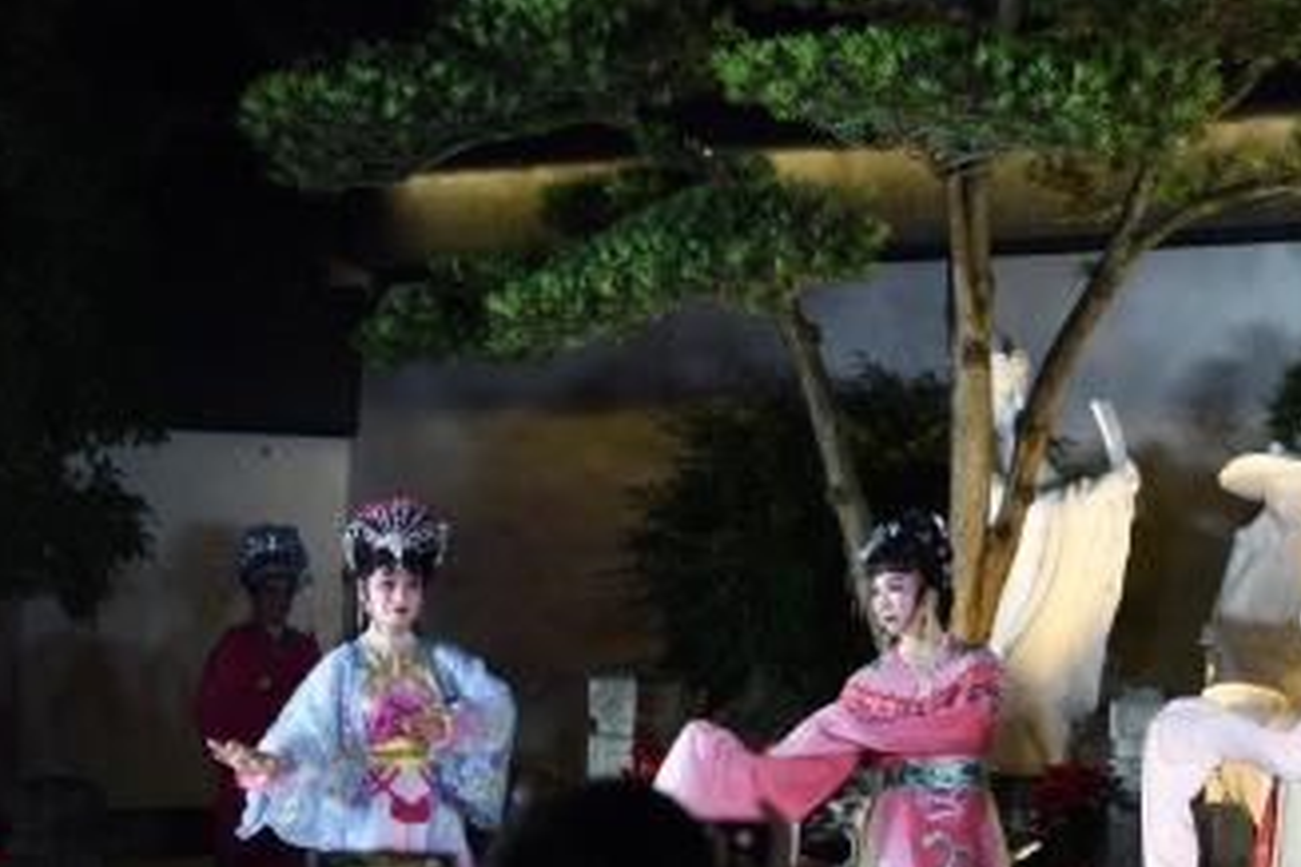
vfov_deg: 13.5
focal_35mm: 101
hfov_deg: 20.0
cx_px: 1078
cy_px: 666
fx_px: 3650
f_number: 2.8
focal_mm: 55
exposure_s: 1/160
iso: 1250
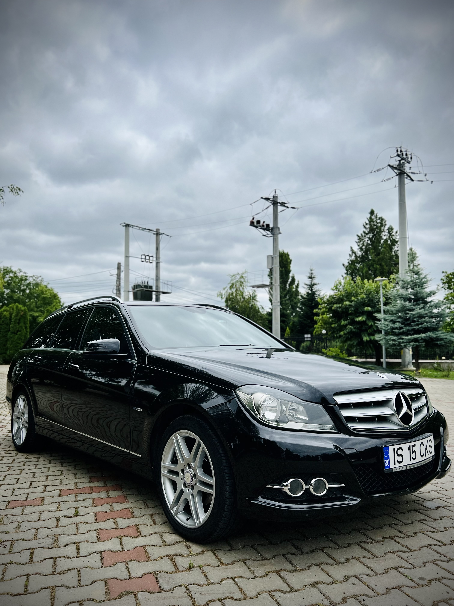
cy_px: 303
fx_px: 455
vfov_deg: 67.3
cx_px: 227
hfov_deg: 53.1
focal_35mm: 26
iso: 50
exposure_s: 1/8696
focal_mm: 5.7
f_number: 1.5
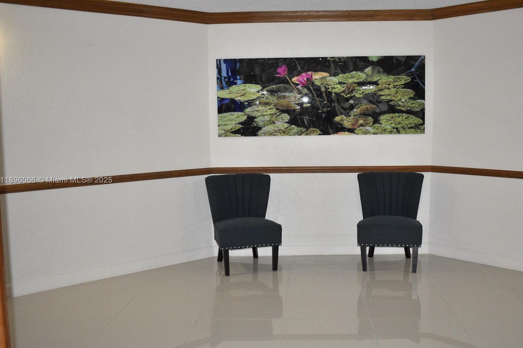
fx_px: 595
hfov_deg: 47.3
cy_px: 181
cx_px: 291
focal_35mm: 41
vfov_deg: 32.6
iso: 1600
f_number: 3.8
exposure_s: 1/60
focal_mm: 24
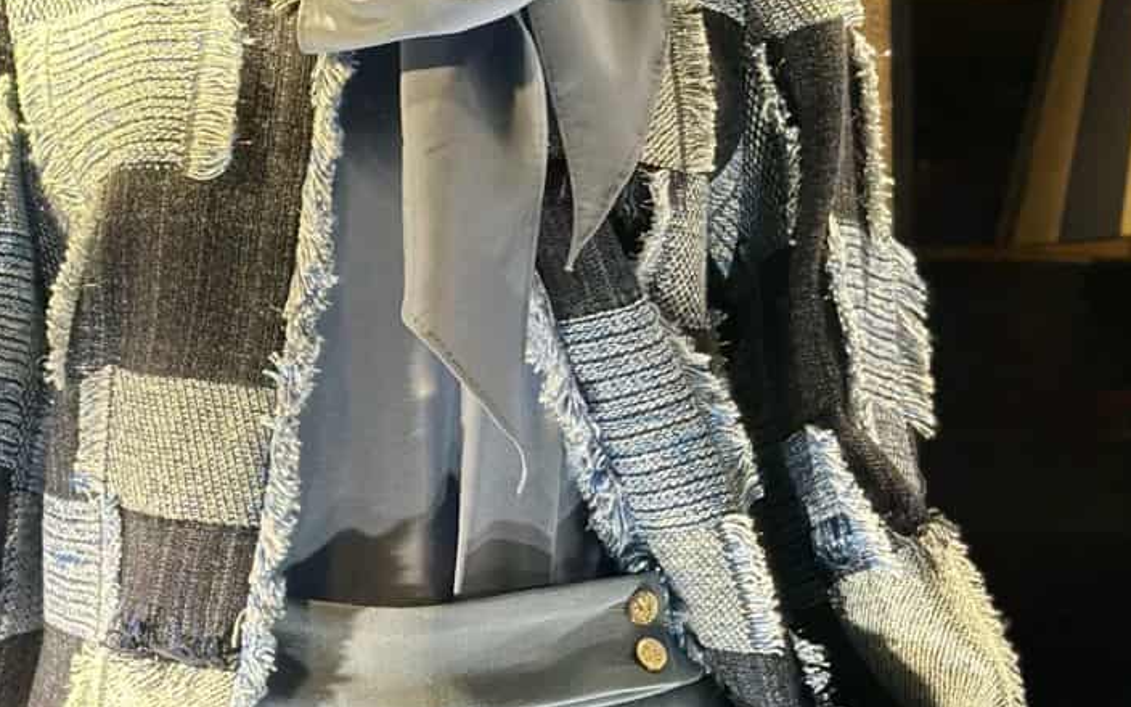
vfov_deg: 10.0
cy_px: 628
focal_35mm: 130
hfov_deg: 16.0
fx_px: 4007
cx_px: 434
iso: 64
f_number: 1.78
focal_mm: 6.86
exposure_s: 1/108
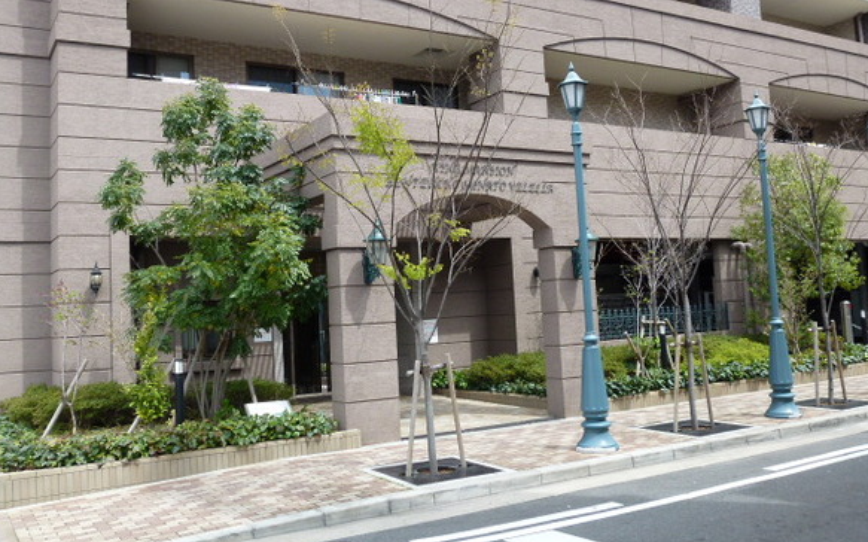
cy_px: 228
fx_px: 851
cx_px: 438
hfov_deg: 54.0
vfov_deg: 35.2
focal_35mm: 36
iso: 100
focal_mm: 5.8
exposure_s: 1/250
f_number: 4
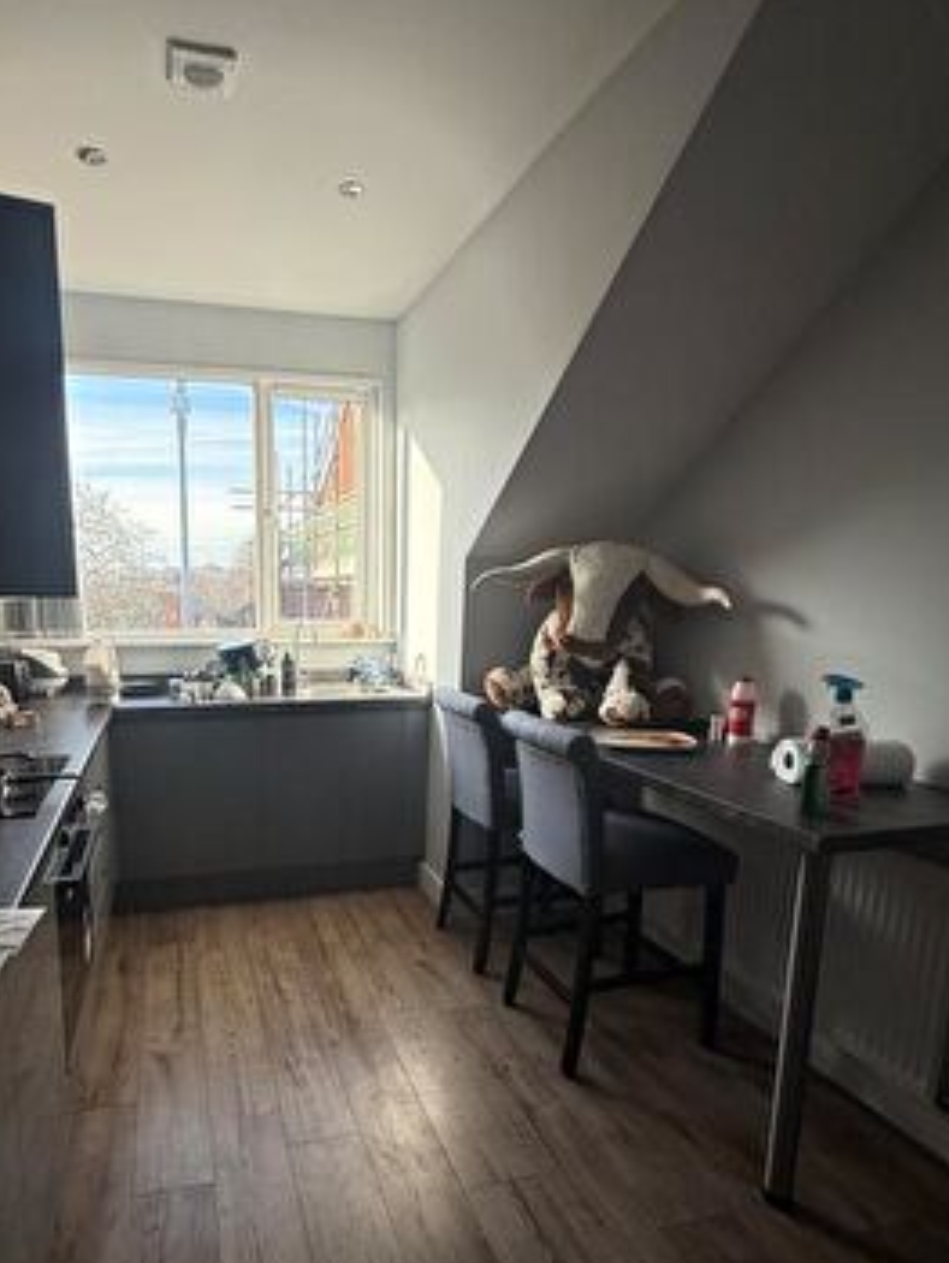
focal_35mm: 21
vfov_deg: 78.3
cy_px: 734
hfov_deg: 62.6
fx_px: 767
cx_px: 357
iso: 50
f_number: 2.2
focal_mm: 2.22
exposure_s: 1/154
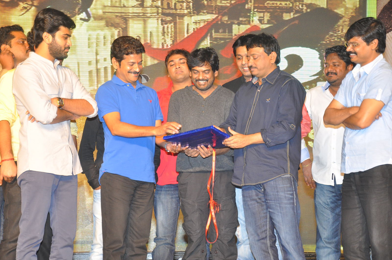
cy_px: 130
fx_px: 946
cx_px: 196
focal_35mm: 87
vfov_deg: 15.7
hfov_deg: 23.4
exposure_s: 1/80
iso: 800
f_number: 5.6
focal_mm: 58
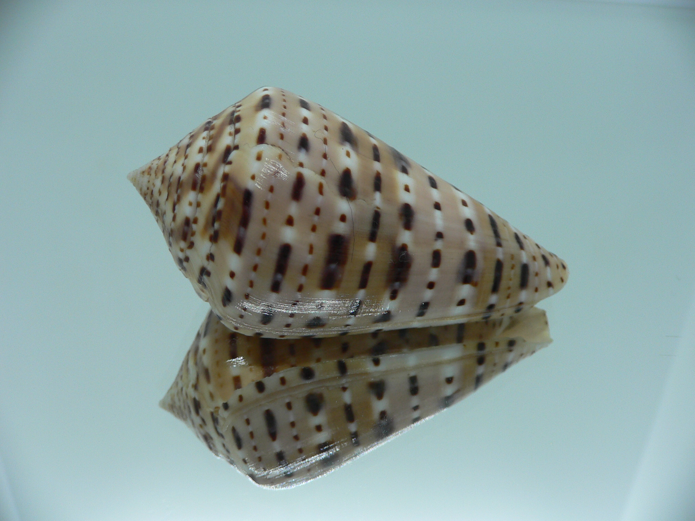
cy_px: 260
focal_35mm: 35
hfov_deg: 52.6
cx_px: 348
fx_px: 703
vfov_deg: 40.7
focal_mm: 4.6
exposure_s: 1/60
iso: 80
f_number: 2.8
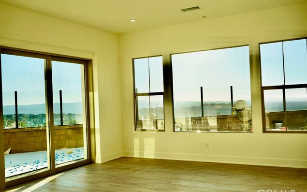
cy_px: 98
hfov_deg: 52.7
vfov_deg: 34.4
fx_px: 310
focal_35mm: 37
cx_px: 154
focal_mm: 24
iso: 100
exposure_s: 1/400
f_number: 6.3
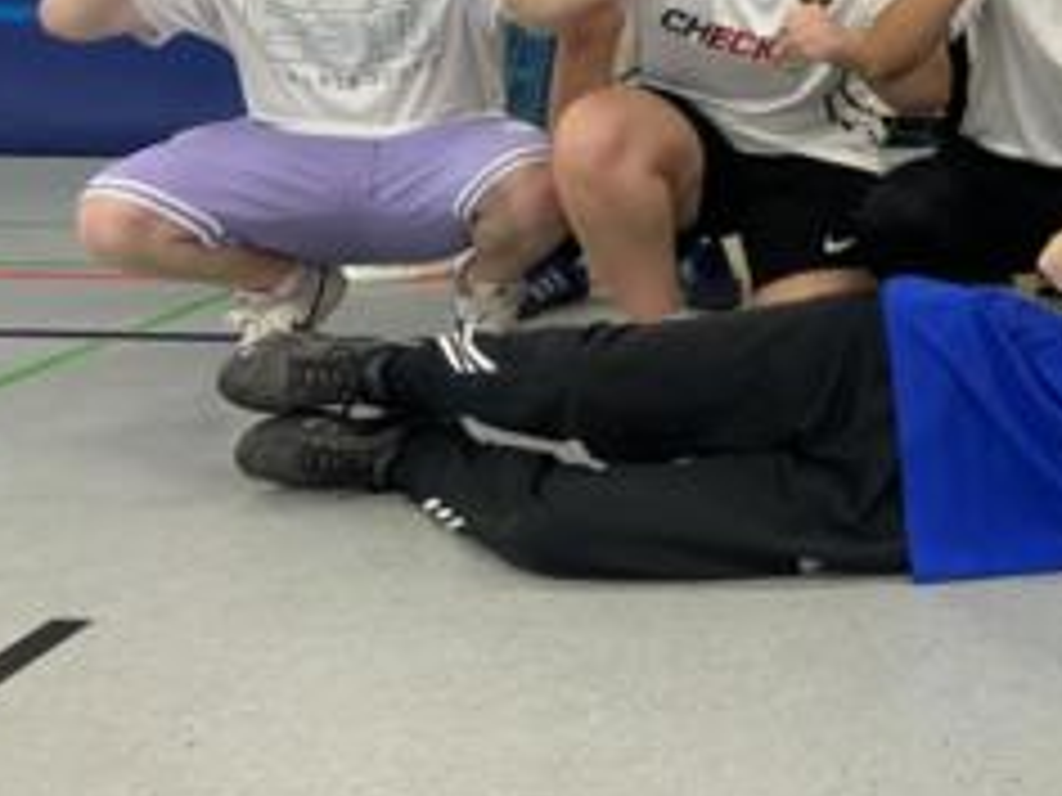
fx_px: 1687
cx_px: 1066
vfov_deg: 25.3
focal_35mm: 55
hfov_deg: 32.1
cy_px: 7
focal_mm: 4.25
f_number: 1.8
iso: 125
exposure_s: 1/50
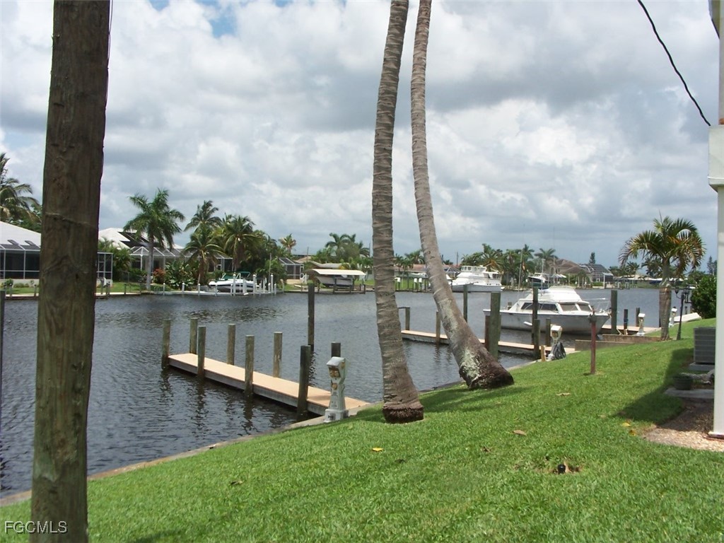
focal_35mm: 59
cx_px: 362
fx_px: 1234
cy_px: 272
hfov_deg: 32.7
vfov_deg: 24.8
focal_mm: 9.8
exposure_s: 1/500
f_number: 6.3
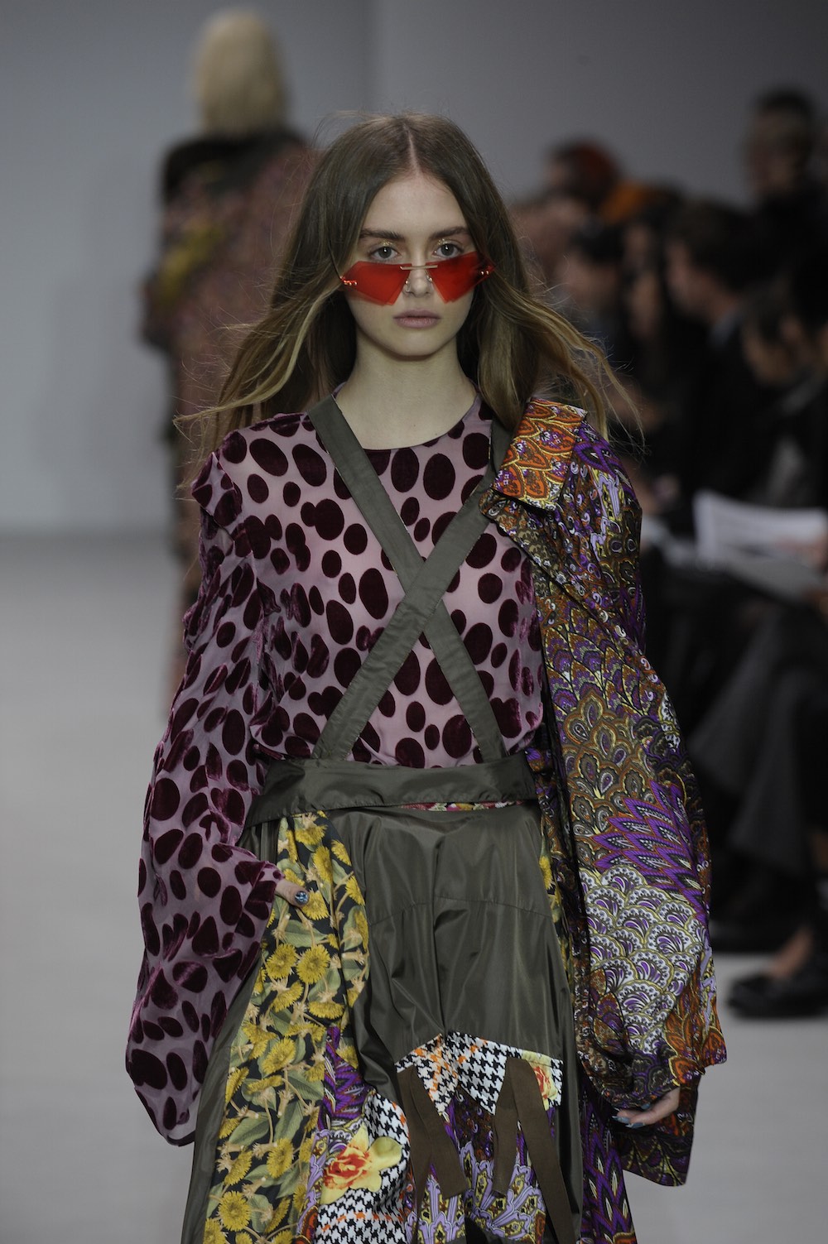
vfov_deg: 10.3
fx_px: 6909
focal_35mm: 200
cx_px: 414
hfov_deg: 6.9
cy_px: 622
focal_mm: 200
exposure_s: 1/500
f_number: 5
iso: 1000
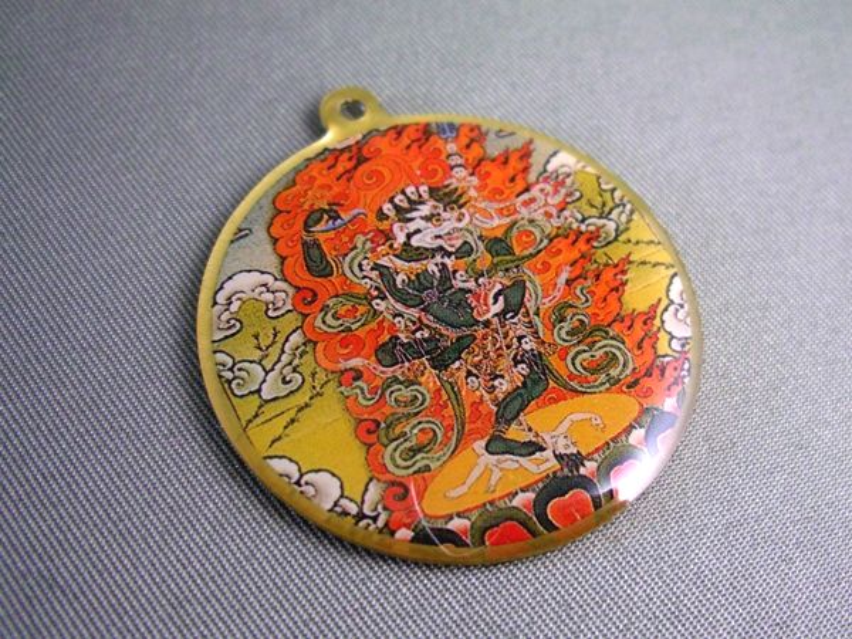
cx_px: 426
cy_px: 320
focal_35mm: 38
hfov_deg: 49.0
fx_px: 935
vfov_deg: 37.7
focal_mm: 7.9
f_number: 2.8
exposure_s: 1/80
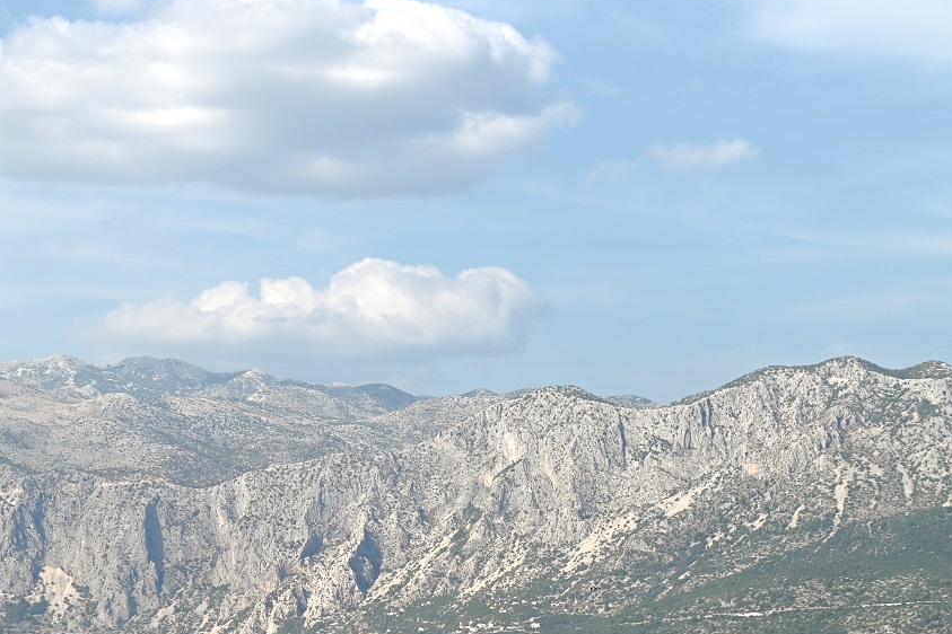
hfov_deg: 18.8
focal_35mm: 108
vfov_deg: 12.7
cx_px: 281
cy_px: 436
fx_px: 2856
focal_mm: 70
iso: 100
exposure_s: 1/640
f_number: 6.3
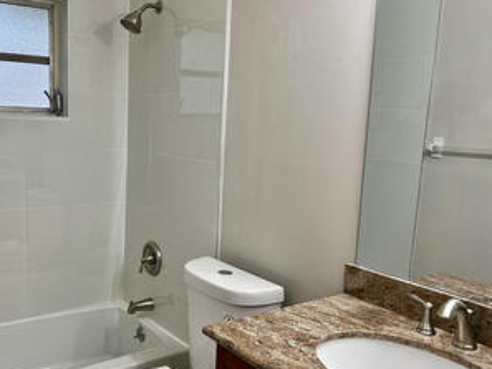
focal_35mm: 35
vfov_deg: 40.7
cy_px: 187
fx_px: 498
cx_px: 169
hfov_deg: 51.7
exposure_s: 1/209
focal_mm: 5.7
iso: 40
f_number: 1.5
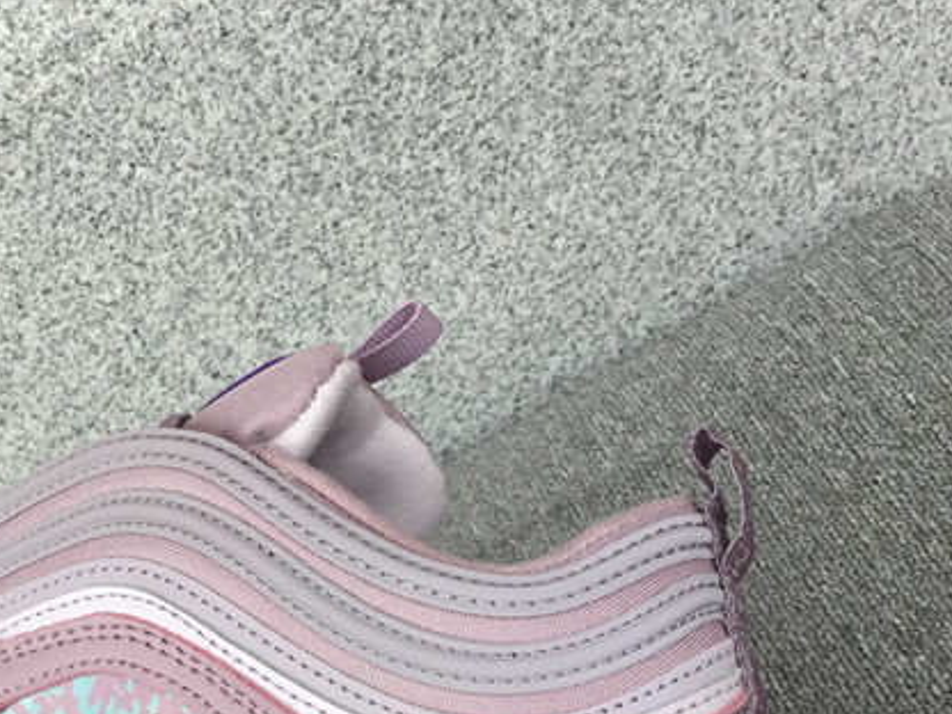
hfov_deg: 28.3
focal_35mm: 67
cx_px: 188
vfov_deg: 21.4
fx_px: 1843
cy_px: 653
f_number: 2.4
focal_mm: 3.3
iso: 32
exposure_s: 1/100
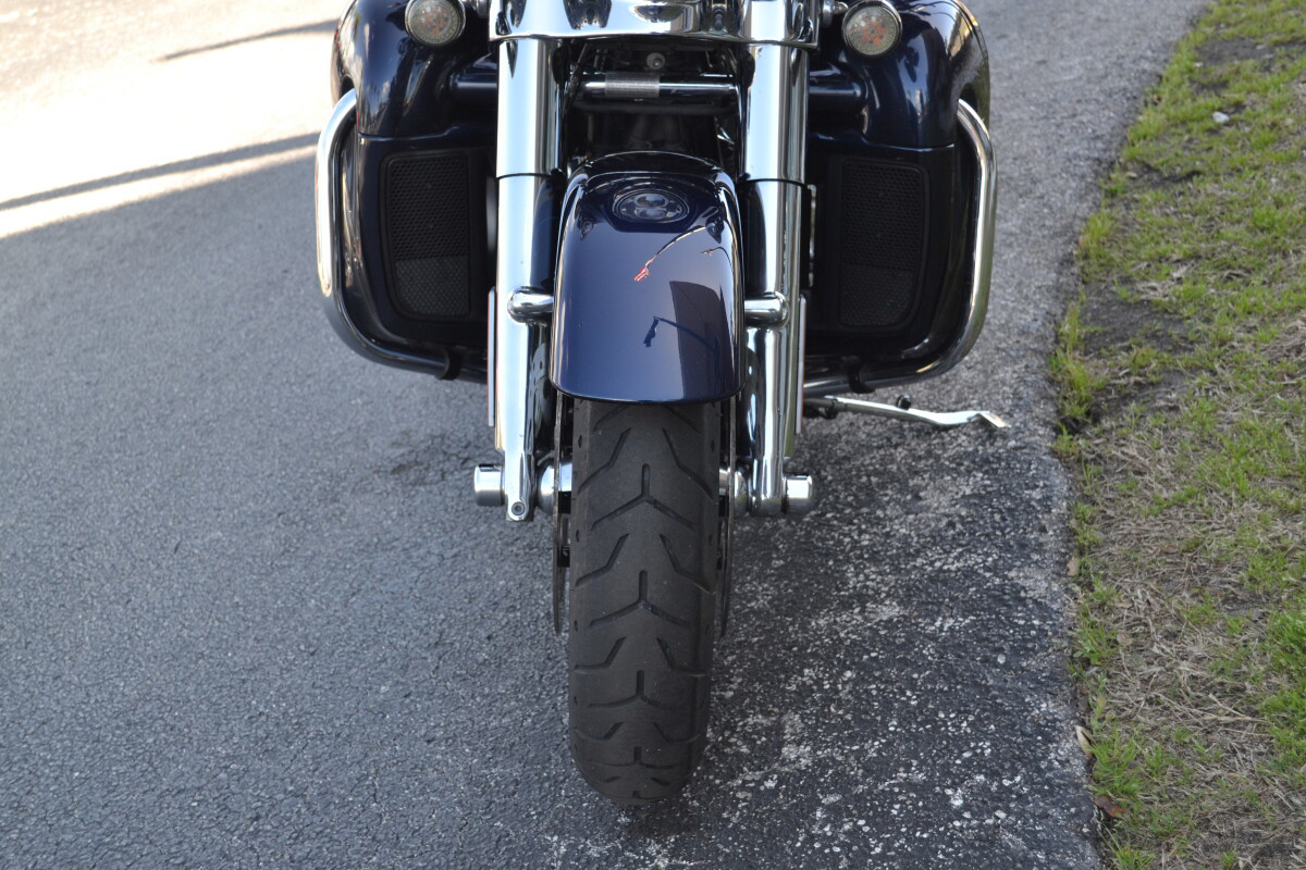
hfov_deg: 41.1
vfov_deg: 28.1
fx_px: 1741
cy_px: 435
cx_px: 653
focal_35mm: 48
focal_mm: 32
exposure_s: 1/125
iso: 180
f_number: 5.6
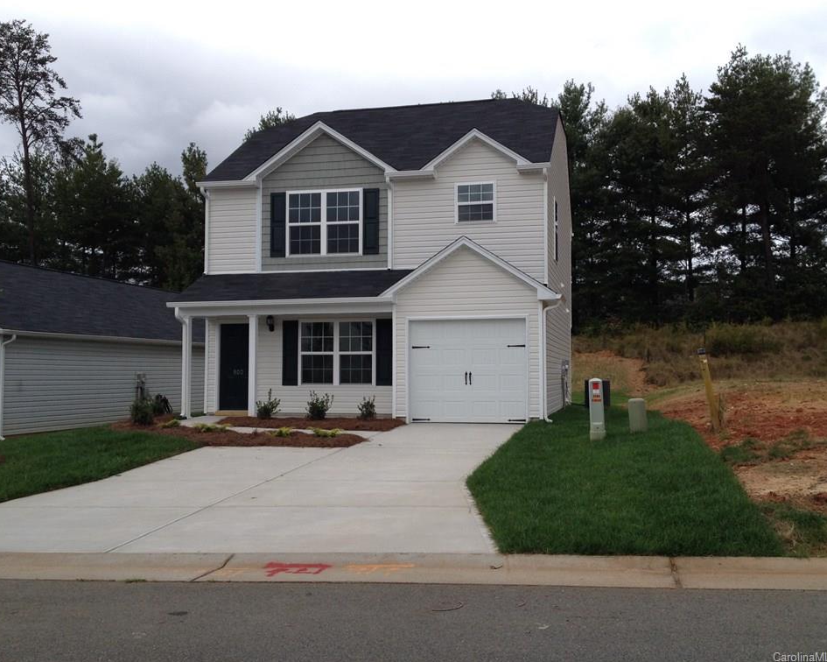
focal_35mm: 37
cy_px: 329
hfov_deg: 49.1
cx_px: 425
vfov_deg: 40.1
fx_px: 906
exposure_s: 1/935
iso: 50
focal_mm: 4.28
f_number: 2.4
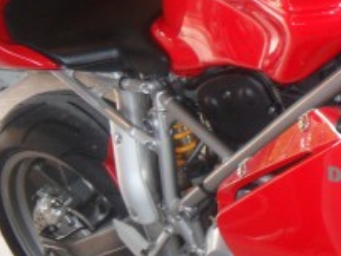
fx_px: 1015
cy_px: 97
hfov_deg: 17.8
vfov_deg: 14.4
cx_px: 446
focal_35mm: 103
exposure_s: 1/45
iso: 200
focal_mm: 6.3
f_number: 3
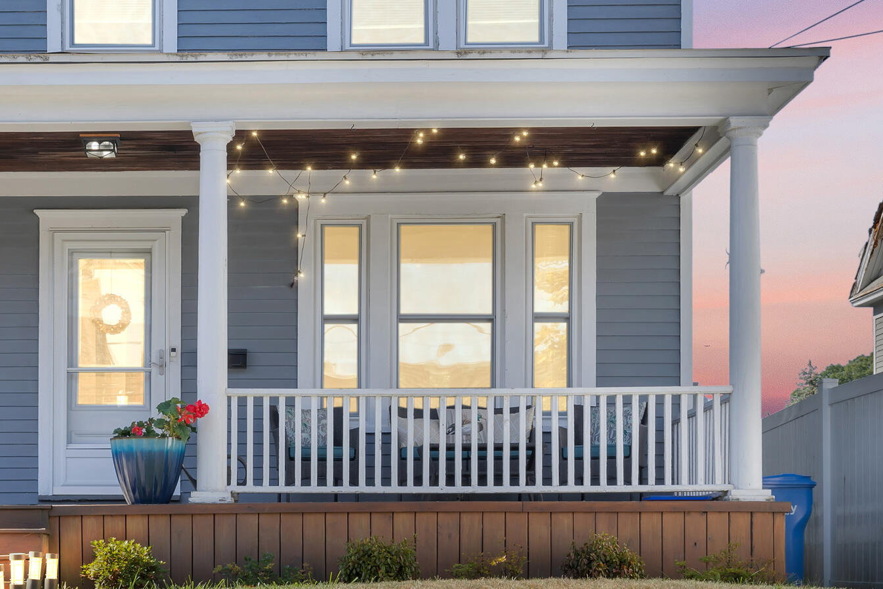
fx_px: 1595
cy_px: 100
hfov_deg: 30.4
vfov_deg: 20.6
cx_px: 207
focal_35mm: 65
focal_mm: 35
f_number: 9
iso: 250
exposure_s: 1/200
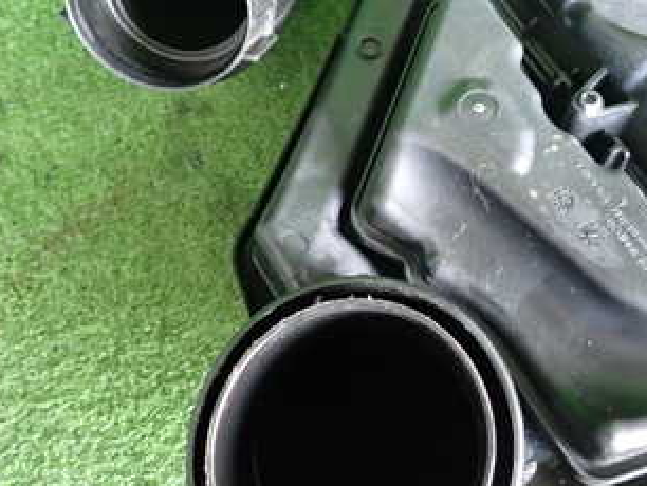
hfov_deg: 38.3
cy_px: 120
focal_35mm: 49
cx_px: 444
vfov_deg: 29.2
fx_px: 917
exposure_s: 1/30
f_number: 2
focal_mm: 4.5
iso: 400
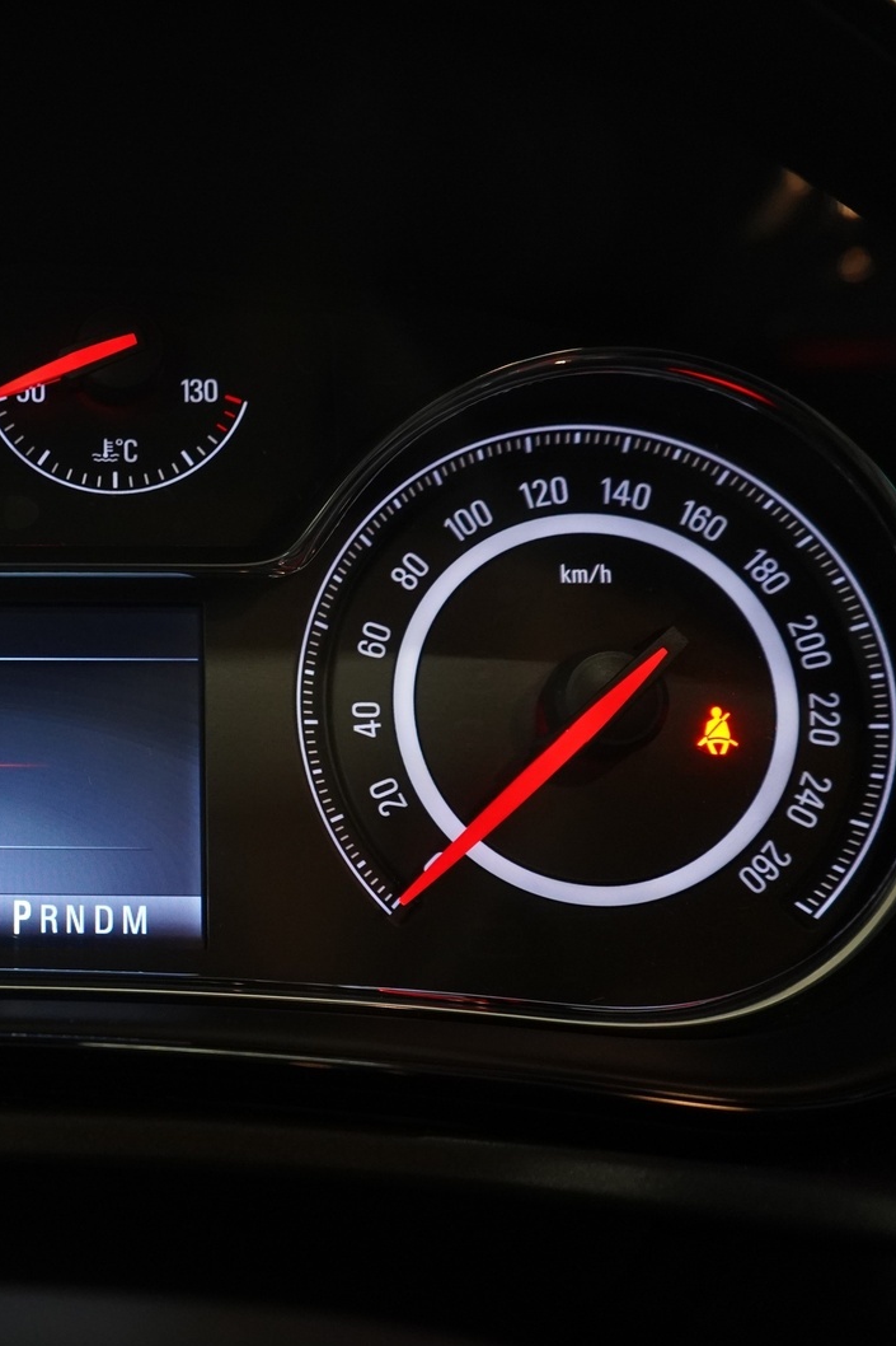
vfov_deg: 40.3
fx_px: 1830
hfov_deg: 25.3
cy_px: 686
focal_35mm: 49
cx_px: -114
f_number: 4.5
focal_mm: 32
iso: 4000
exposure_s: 1/60
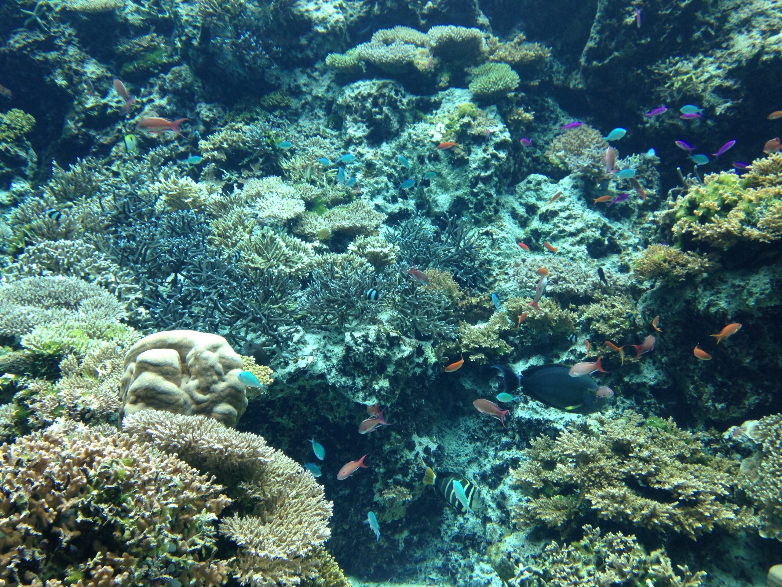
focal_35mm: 33
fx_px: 745
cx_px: 391
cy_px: 294
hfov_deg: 55.4
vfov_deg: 42.9
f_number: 2.4
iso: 50
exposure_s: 1/60
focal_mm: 4.12
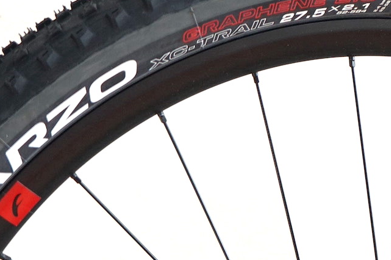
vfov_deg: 11.4
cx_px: 469
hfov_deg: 16.6
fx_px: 1280
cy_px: 282
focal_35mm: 118
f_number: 4
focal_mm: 36
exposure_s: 1/160
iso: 400
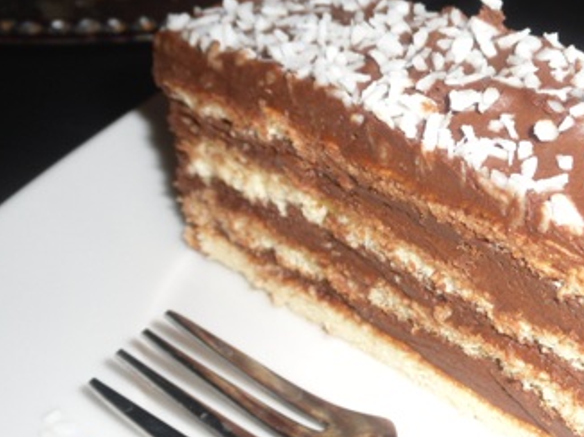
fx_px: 927
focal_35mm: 55
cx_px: 477
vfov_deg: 26.4
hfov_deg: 33.8
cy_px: 279
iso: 80
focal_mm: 5.1
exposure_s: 1/45
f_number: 3.4
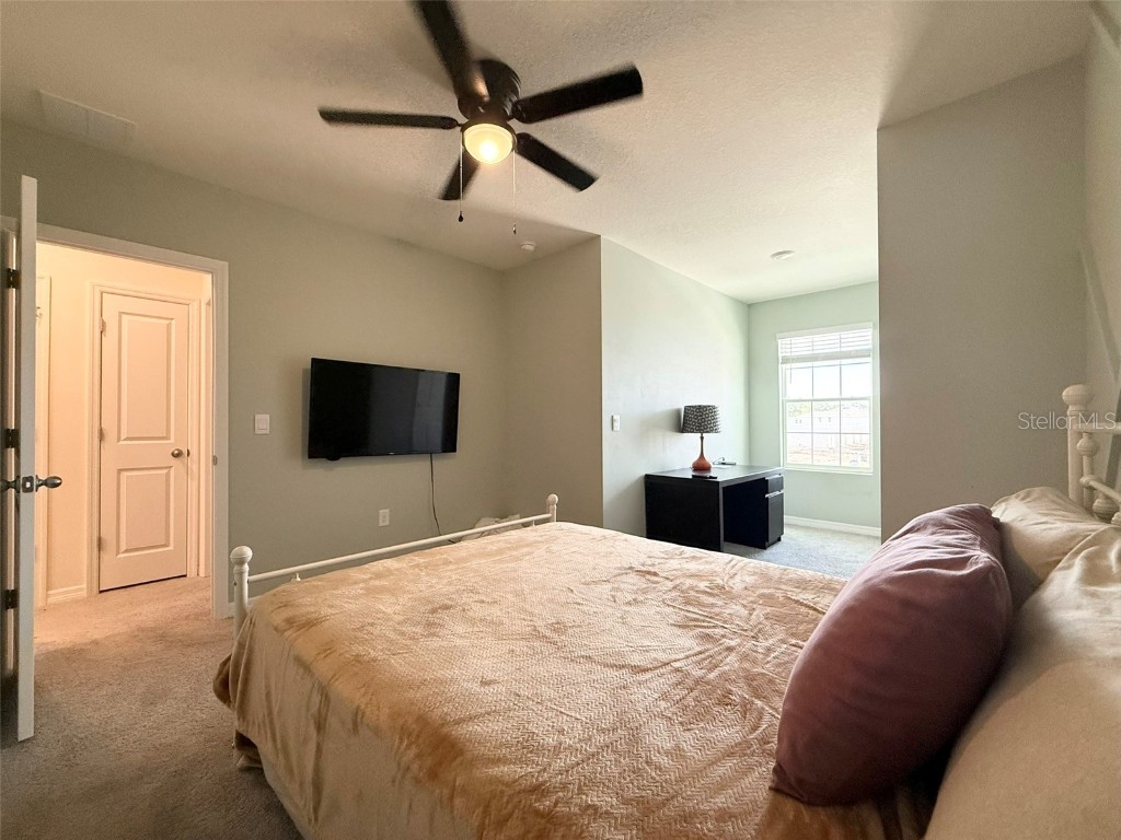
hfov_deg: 102.1
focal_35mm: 14
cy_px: 420
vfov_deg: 85.7
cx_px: 560
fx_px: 453
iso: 320
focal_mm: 2.22
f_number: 2.2
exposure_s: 1/120
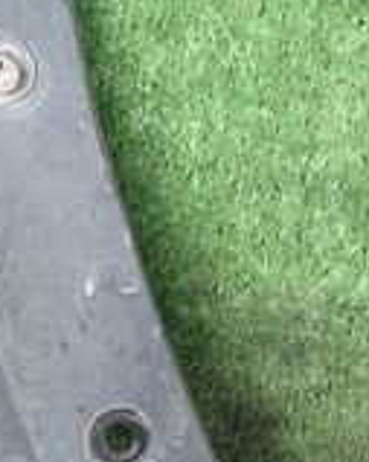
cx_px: 270
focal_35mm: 92
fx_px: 1257
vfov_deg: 20.5
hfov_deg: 16.6
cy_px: 392
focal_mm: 4.5
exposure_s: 1/60
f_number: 2
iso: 200
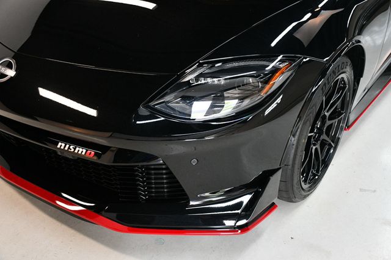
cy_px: 130
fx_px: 434
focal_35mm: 40
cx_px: 196
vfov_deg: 33.4
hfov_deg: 48.5
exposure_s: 1/125
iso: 1600
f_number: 4
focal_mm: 27
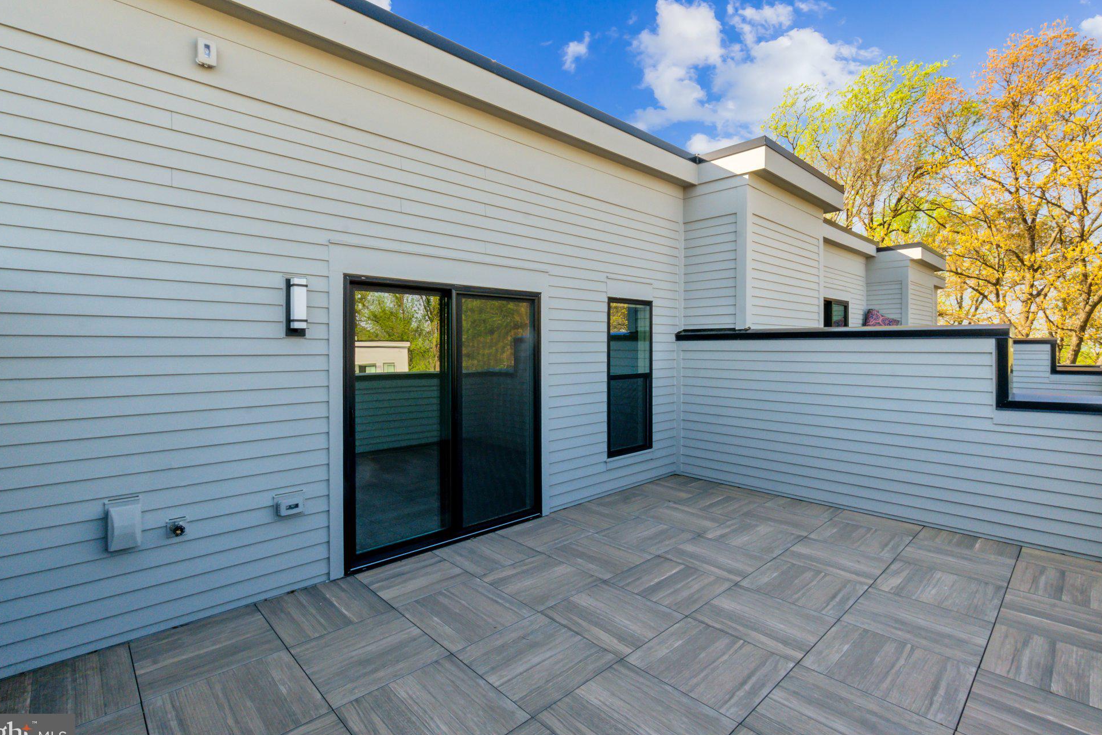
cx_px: 536
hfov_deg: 96.7
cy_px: 364
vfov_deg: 73.7
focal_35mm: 16
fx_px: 490
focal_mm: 10
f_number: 22
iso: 200
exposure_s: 1/20
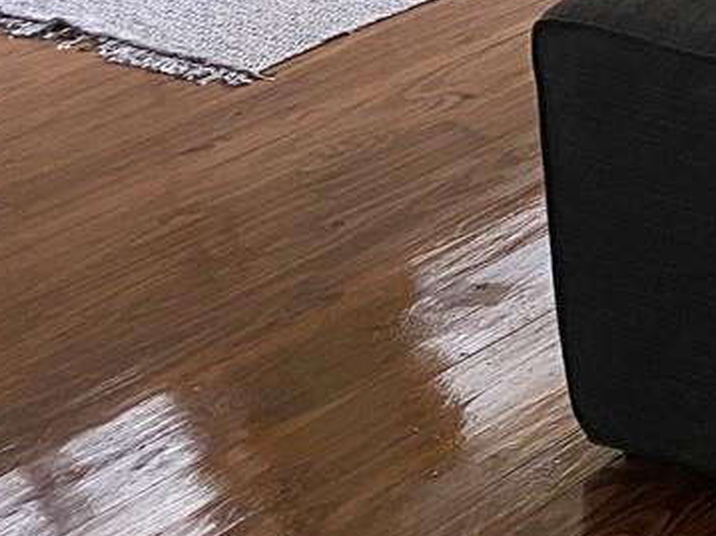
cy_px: -440
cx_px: 1538
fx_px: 2399
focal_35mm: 116
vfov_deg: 11.8
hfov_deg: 13.8
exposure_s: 1/60
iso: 160
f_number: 1.8
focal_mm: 4.25
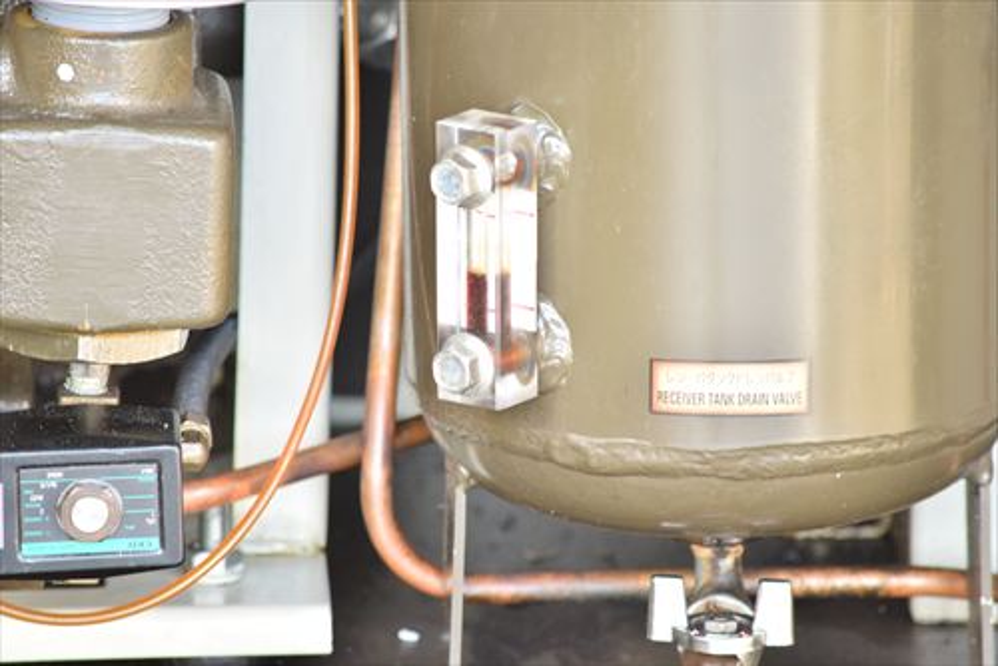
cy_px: 333
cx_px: 499
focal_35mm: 450
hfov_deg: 4.6
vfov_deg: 3.1
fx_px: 12482
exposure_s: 1/100
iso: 1250
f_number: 6.3
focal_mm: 300
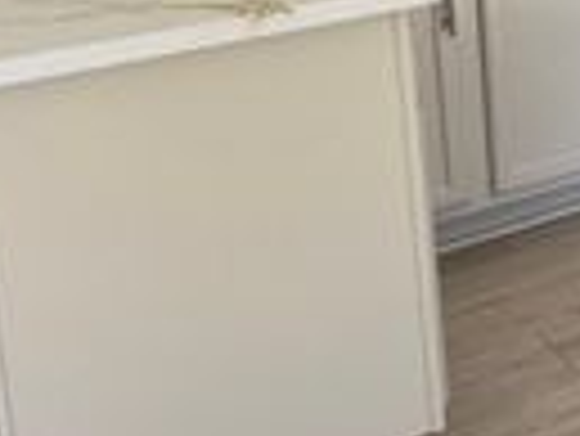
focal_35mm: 93
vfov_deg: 15.2
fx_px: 1560
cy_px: -133
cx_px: 998
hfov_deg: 17.6
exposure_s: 1/633
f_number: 1.78
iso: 80
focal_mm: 6.76
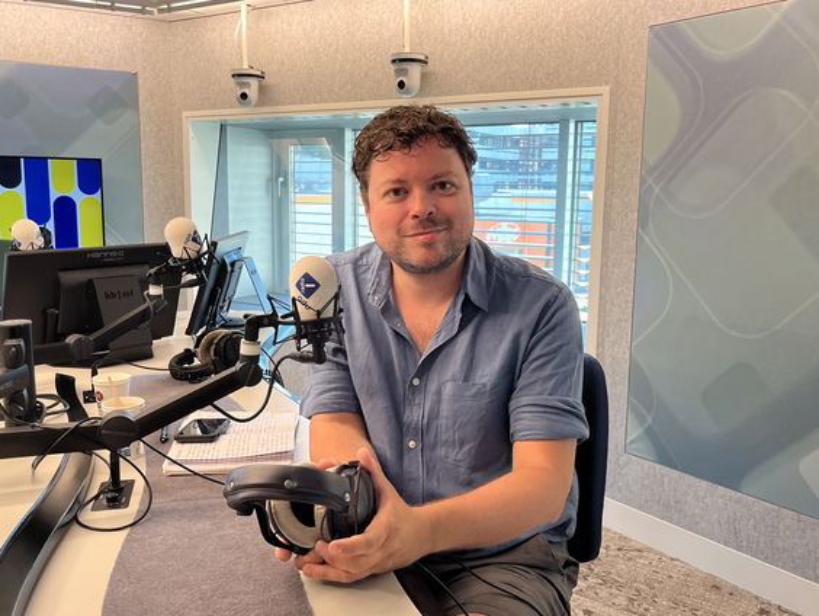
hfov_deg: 67.3
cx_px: 410
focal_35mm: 26
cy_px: 308
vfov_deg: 53.1
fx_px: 616
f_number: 1.6
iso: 100
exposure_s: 1/84
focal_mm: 5.1
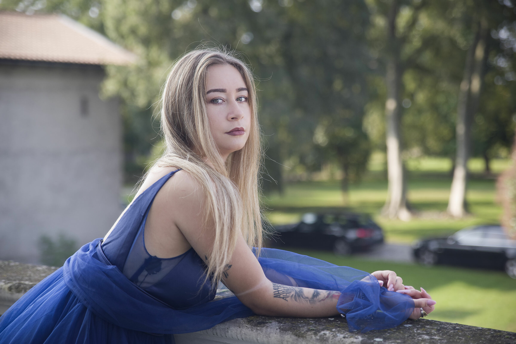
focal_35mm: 70
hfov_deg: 28.8
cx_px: 258
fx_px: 1004
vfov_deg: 19.5
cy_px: 172
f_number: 2.8
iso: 200
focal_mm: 70
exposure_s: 1/1000
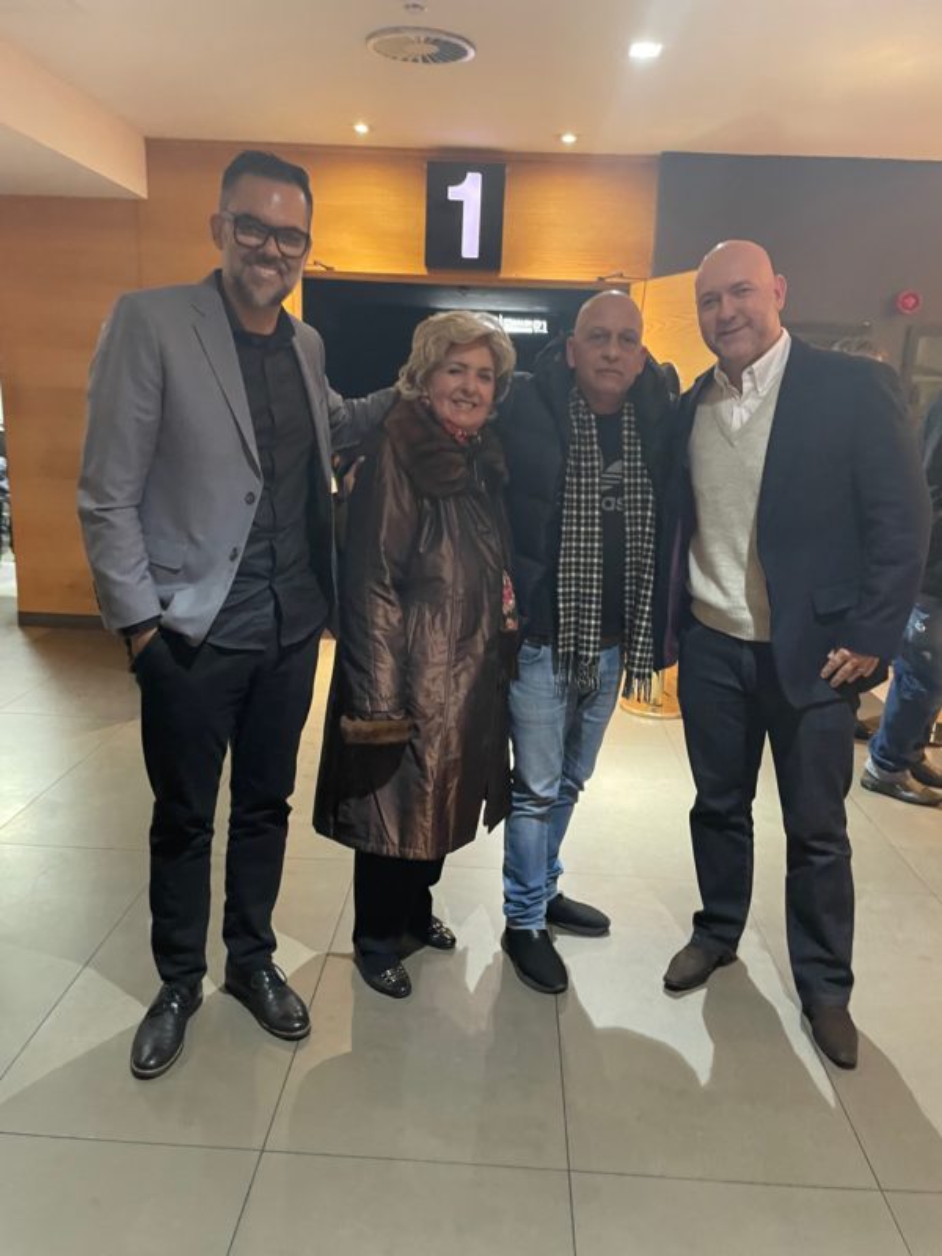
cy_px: 628
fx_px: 943
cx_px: 471
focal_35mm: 26
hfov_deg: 53.1
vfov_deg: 67.3
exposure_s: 1/30
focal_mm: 4.2
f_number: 1.6
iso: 640
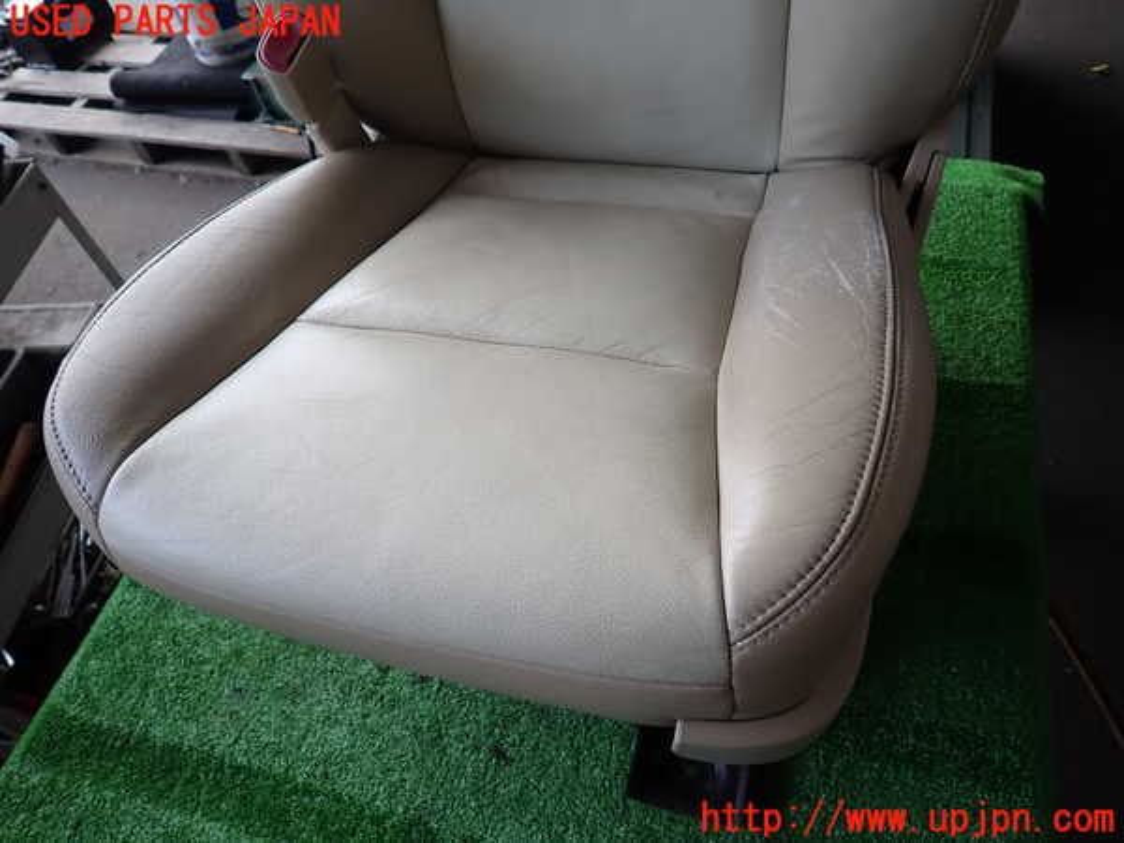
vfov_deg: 54.9
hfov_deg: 69.4
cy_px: 422
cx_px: 562
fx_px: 812
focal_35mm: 25
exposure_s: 1/100
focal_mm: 4.5
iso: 100
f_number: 2
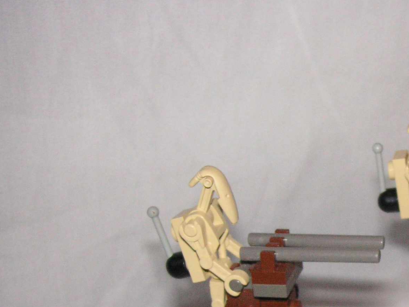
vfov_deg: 17.7
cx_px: 435
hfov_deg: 22.9
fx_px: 957
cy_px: 317
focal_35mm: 81
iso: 160
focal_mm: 6.1
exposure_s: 1/45
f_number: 6.7
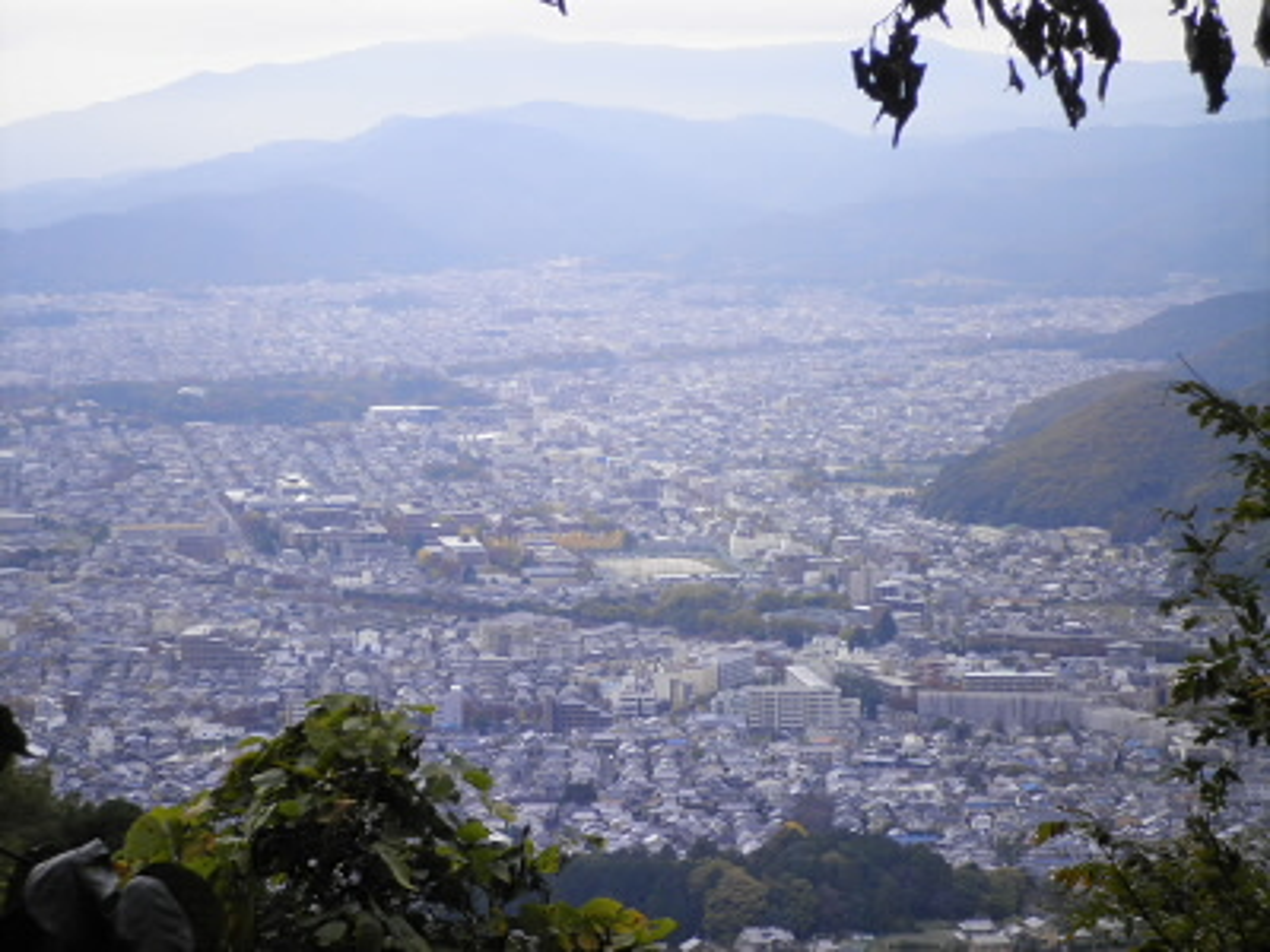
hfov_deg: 18.2
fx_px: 3962
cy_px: 476
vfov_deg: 13.7
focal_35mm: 108
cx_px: 635
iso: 64
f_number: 5.9
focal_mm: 19.6
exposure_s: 1/125
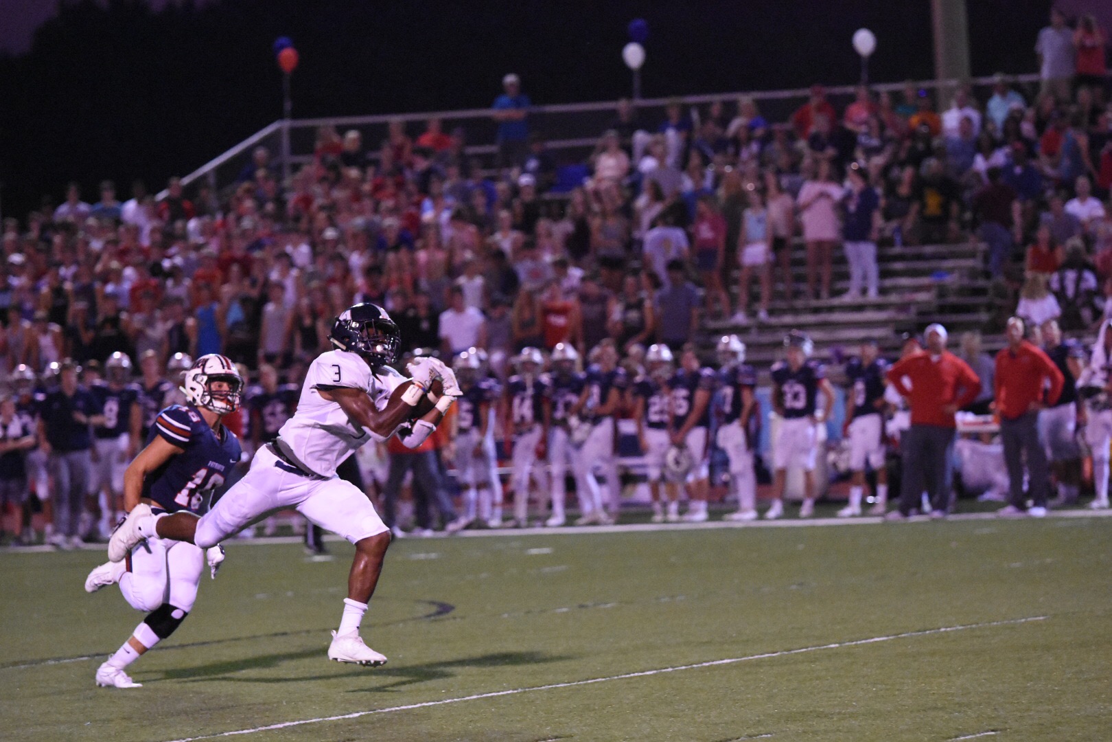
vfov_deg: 6.8
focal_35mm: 202
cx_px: 556
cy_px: 371
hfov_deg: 10.2
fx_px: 6255
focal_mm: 135
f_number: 2.8
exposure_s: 1/1000
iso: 10000
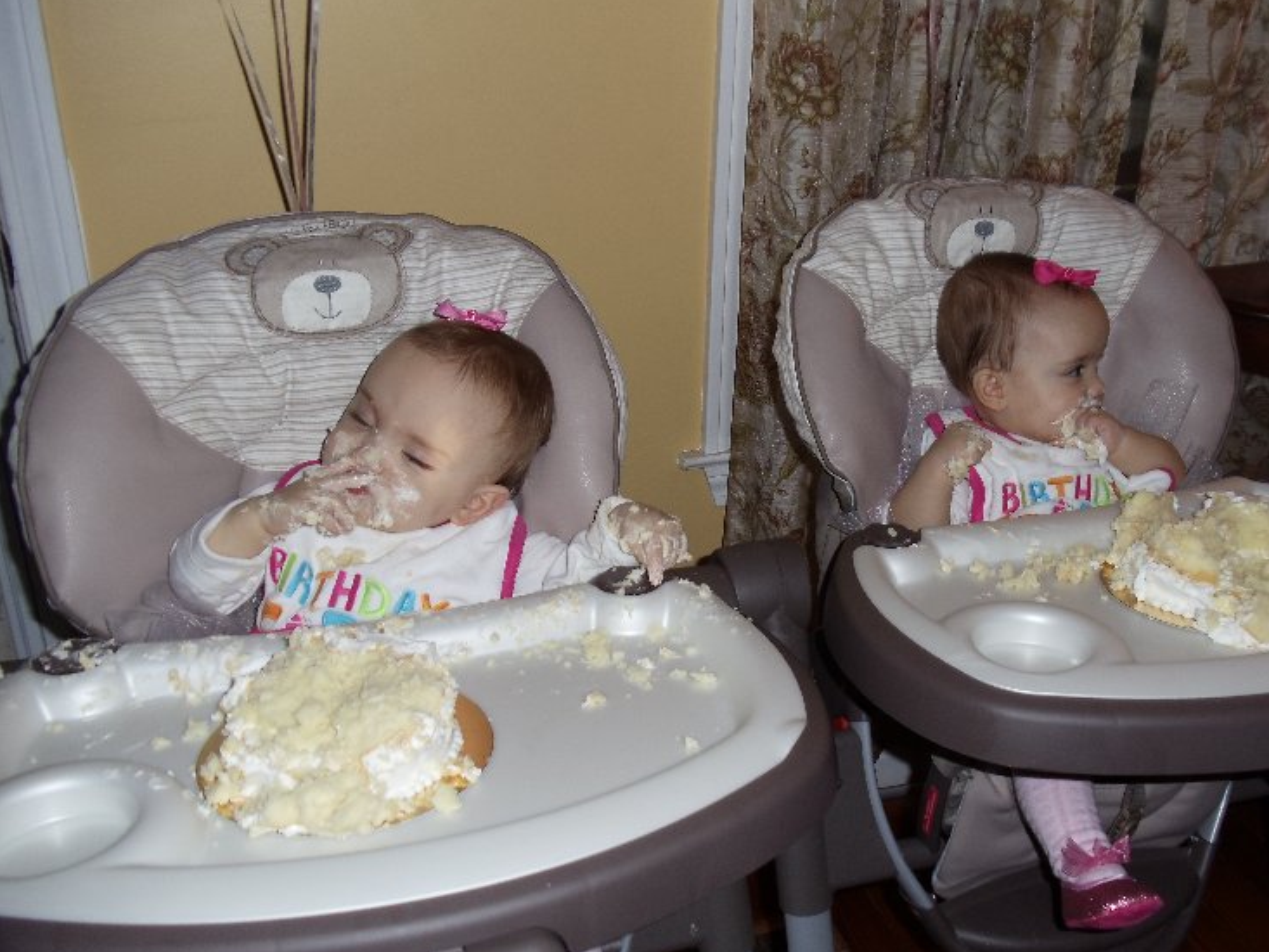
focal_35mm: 48
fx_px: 1760
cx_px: 689
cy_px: 481
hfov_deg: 39.6
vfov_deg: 30.3
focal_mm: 6
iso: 80
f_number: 3.5
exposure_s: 1/30
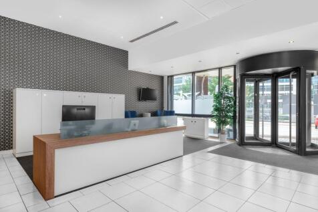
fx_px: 177
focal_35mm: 20
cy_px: 106
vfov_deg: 61.9
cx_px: 159
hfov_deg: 84.0
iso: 200
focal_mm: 20
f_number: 13
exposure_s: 1/15
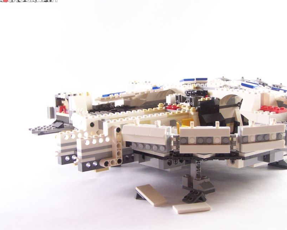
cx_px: 169
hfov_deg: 30.0
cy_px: 117
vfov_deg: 24.2
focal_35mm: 63
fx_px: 535
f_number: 3.2
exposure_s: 1/20
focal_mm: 8.5
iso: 200
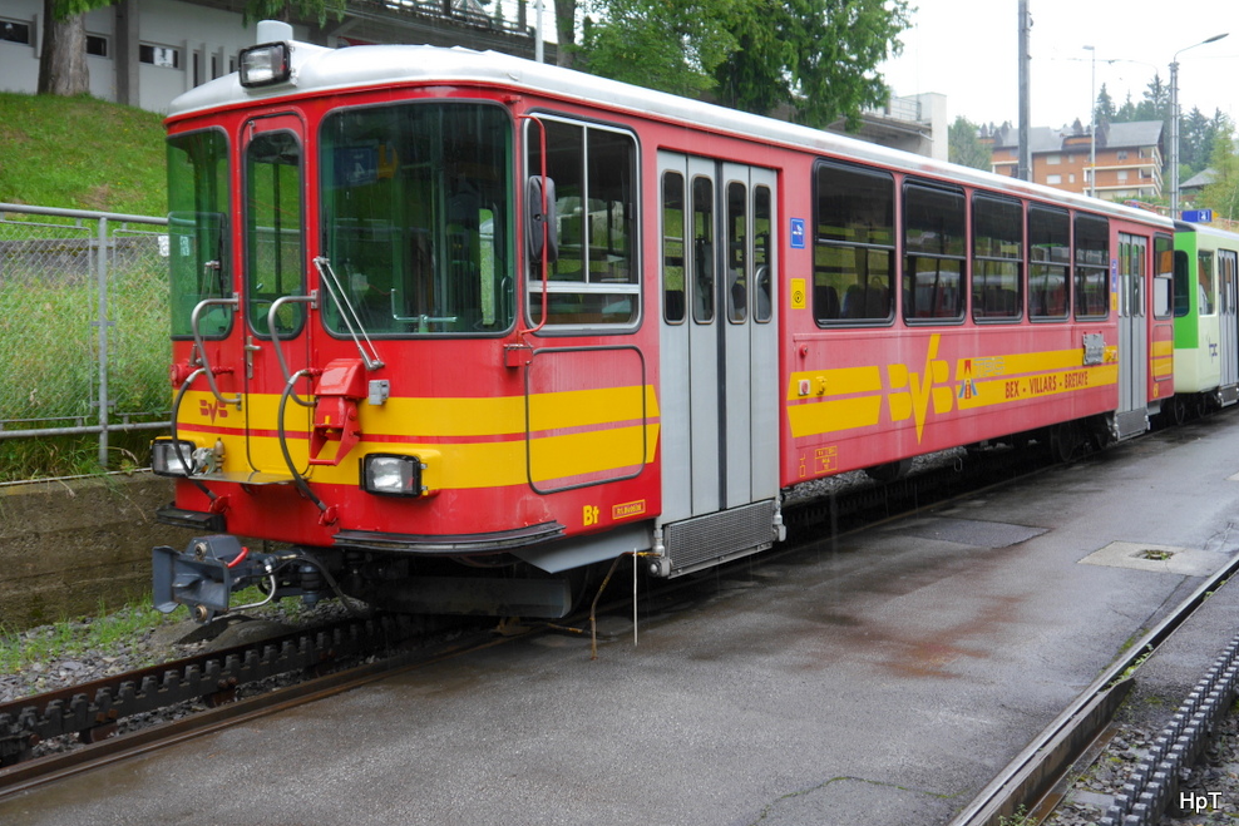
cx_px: 625
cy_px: 369
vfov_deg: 33.4
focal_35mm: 40
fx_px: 1377
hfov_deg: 48.5
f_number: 4.1
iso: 160
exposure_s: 1/100
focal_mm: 19
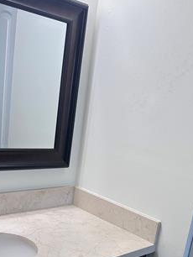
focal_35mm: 47
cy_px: 204
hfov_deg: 30.9
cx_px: 89
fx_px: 349
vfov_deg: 38.9
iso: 80
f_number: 1.78
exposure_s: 1/120
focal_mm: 6.86
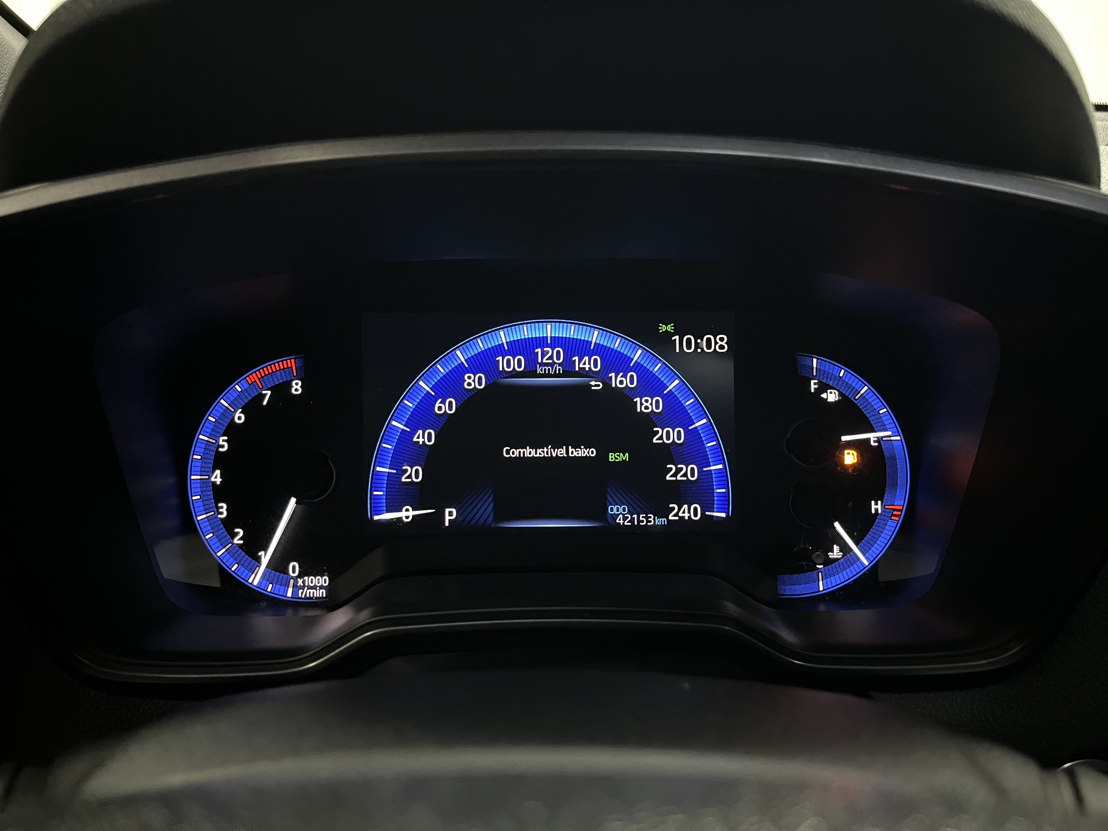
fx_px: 832
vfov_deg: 53.1
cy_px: 416
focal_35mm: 26
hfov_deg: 67.3
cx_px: 554
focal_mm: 5.1
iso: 1000
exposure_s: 1/17
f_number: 1.6
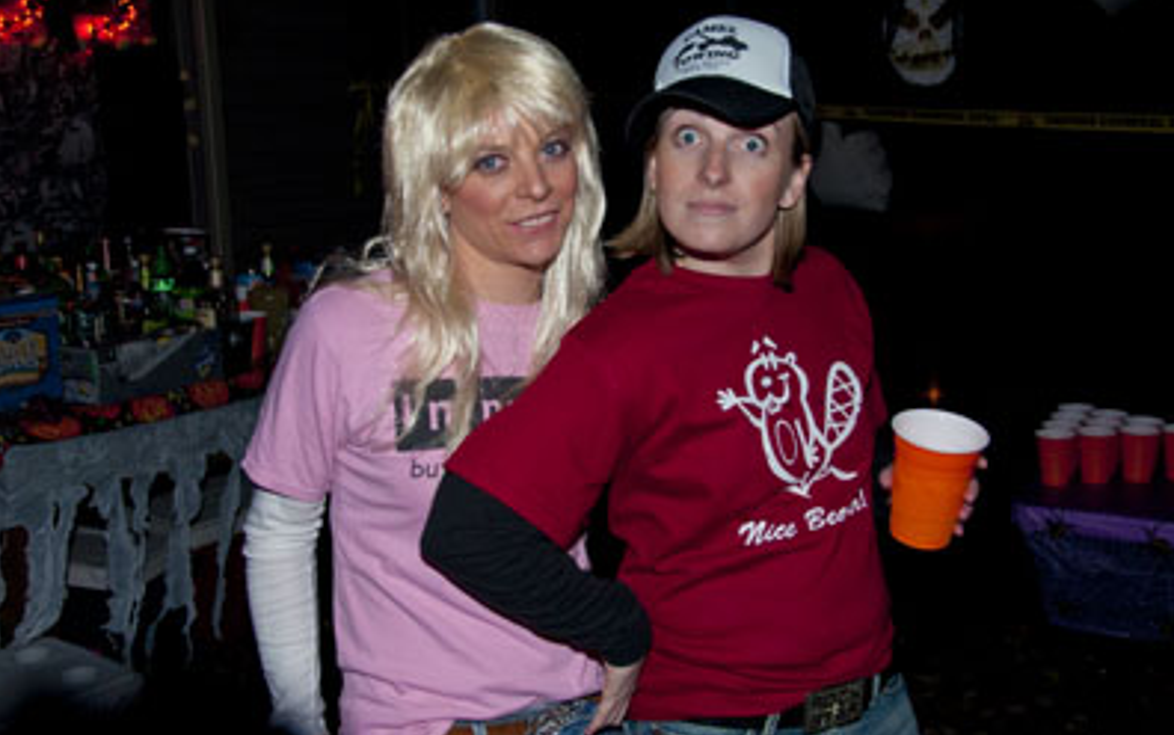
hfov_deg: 52.7
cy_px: 356
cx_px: 584
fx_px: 1184
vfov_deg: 34.5
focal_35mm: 37
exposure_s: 1/60
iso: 640
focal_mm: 24
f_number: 5.6
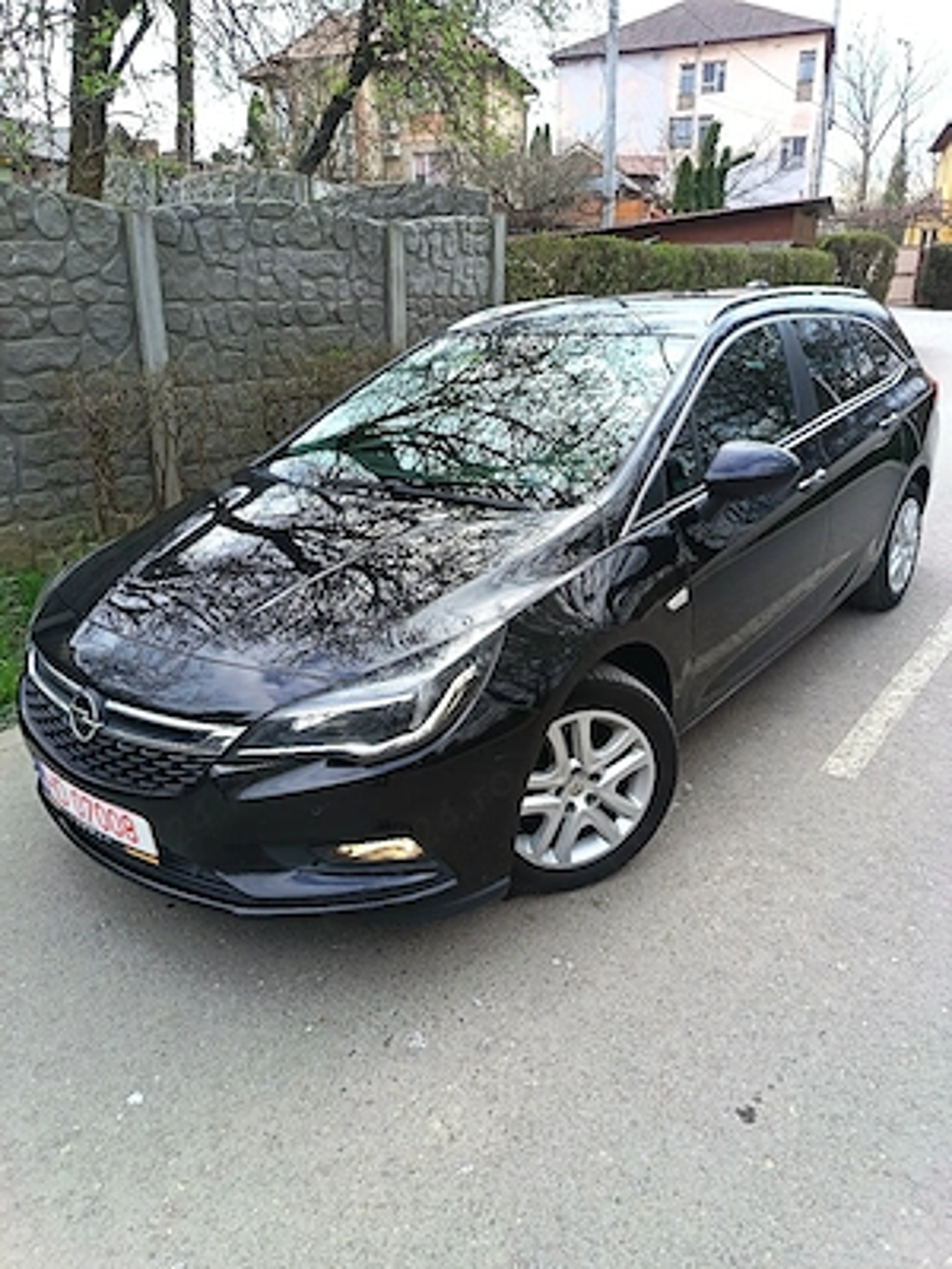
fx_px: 880
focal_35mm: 24
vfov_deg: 71.6
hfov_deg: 56.8
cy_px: 634
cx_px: 476
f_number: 1.75
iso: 532
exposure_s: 1/625
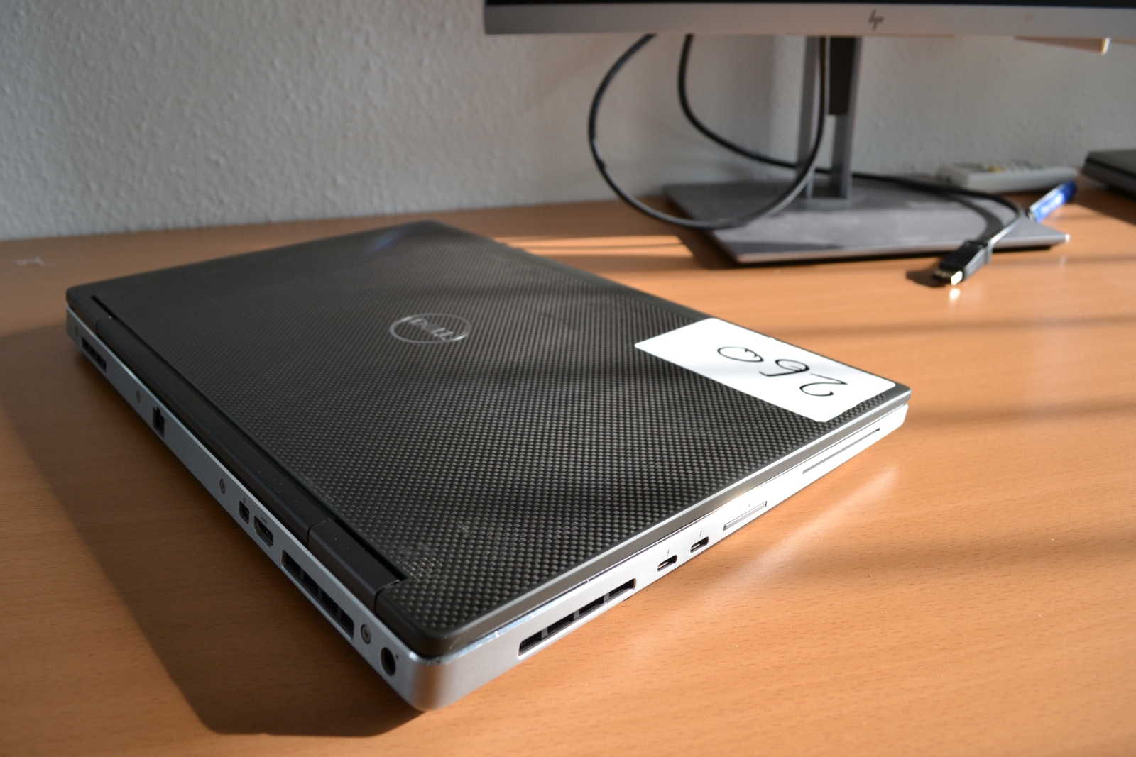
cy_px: 378
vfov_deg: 47.9
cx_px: 568
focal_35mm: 27
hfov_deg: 67.4
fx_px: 852
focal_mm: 18
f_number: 5.6
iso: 400
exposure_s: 1/125
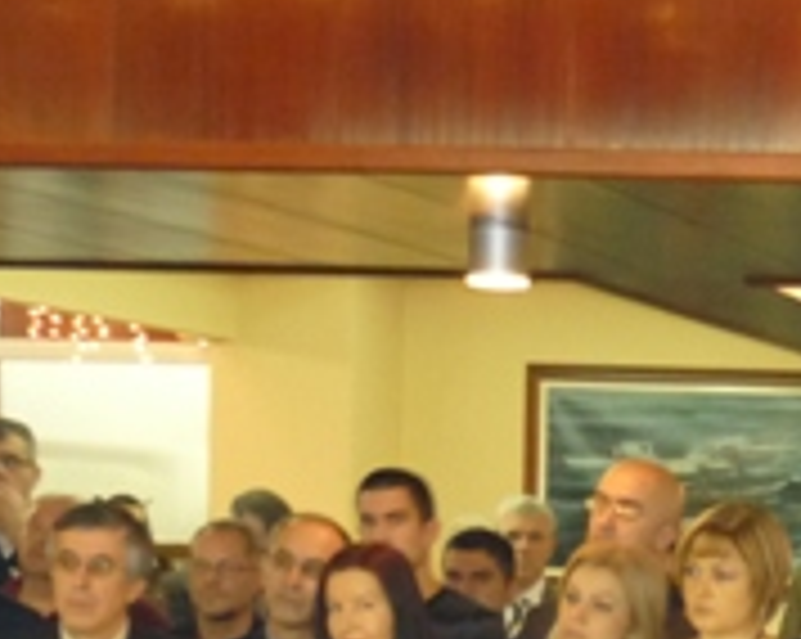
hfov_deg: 15.6
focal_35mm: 116
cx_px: 1107
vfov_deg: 12.6
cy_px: 936
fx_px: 2747
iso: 320
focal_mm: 5.5
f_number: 2.8
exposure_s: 1/8
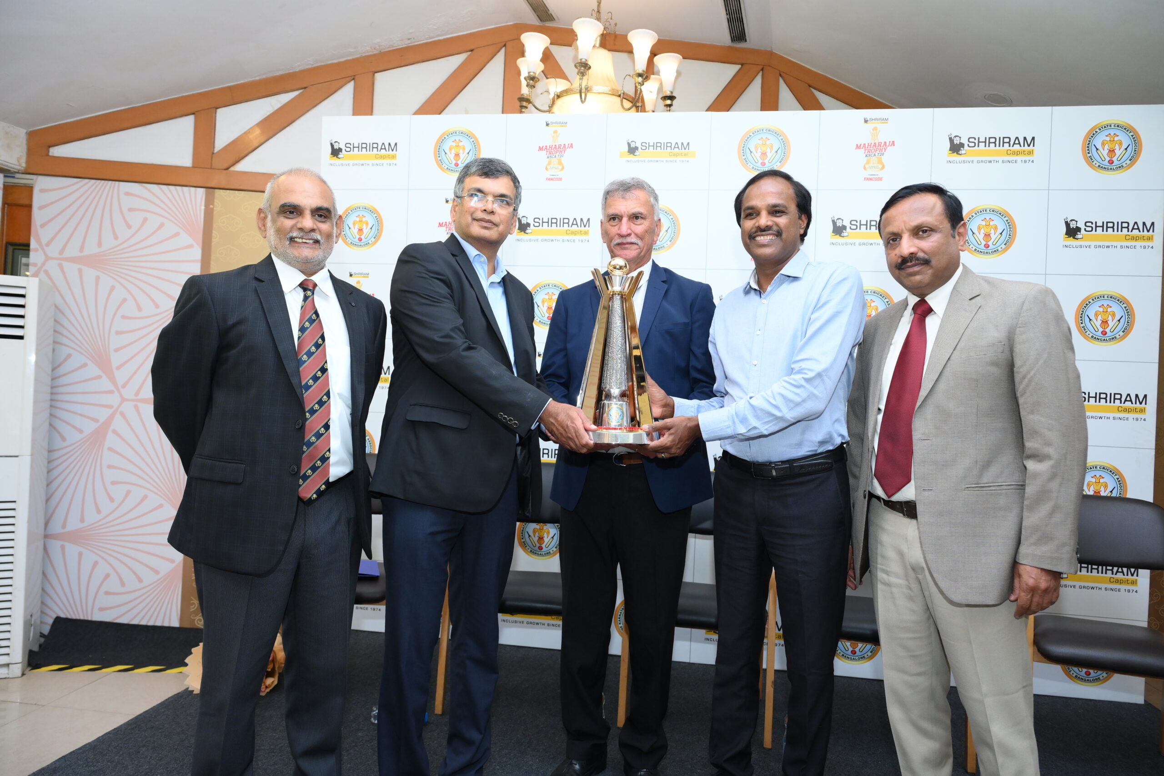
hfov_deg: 73.7
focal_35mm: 24
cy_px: 388
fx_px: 776
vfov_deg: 53.1
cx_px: 582
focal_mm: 24
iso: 1250
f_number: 5
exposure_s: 1/125
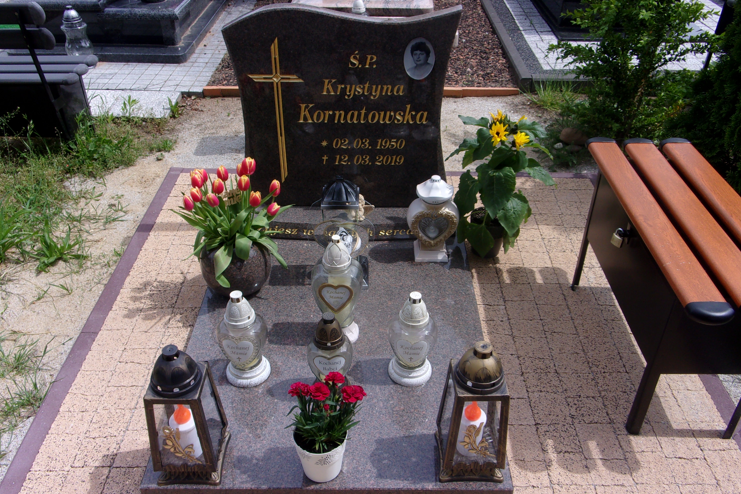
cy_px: 272
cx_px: 375
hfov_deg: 61.9
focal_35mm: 30
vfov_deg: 43.6
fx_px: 617
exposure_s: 1/75
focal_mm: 5.1
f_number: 10.8
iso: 80
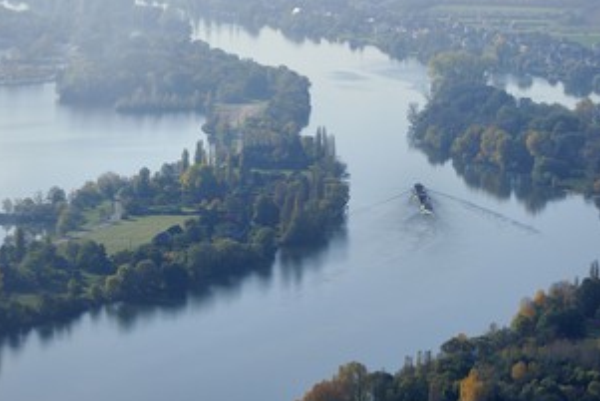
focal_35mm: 170
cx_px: 311
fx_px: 2835
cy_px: 148
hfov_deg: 12.1
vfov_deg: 8.1
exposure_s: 1/800
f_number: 13
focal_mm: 122
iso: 400
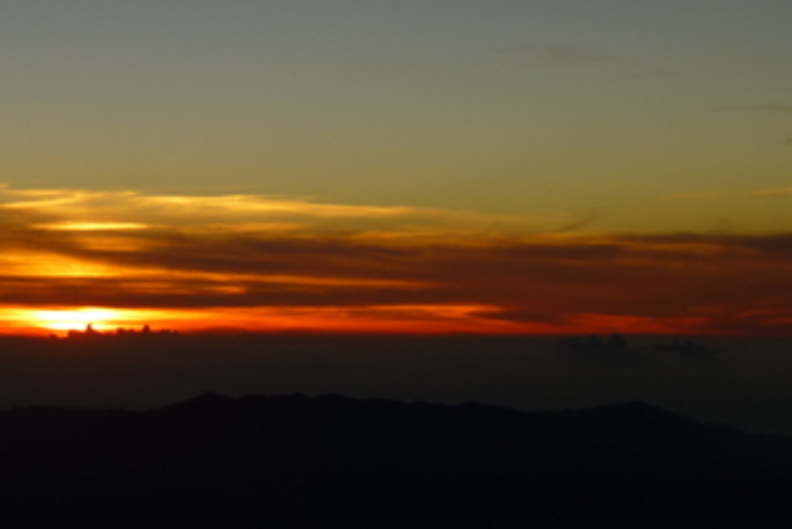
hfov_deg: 18.0
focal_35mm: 112
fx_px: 2465
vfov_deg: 12.2
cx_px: 126
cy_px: 142
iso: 100
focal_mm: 10.7
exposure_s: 1/250
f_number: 4.3
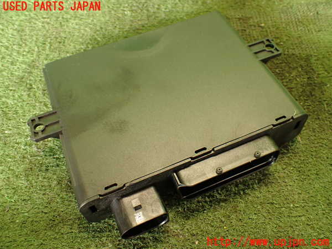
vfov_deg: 44.2
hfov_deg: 56.8
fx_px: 307
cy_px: 124
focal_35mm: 32
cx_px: 166
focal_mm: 5.79
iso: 400
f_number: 2.4
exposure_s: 1/30
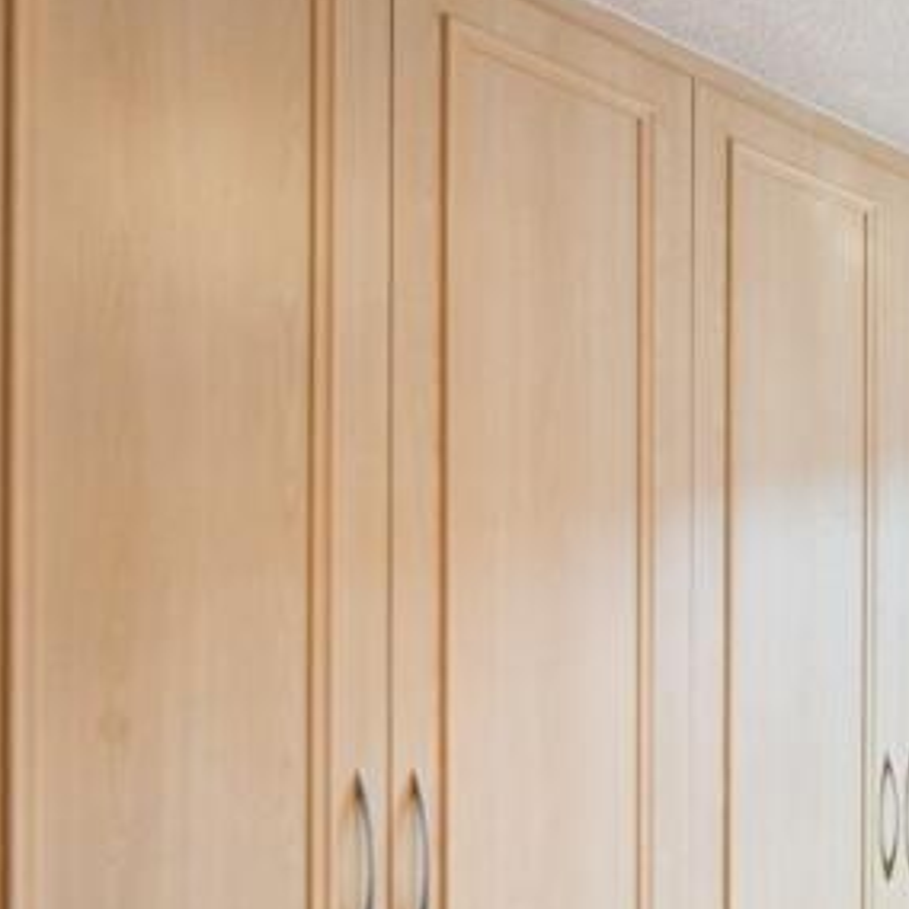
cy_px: 760
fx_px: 1367
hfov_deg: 29.7
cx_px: 1175
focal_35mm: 46
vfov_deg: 35.3
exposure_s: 1/40
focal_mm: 15
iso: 500
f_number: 7.1
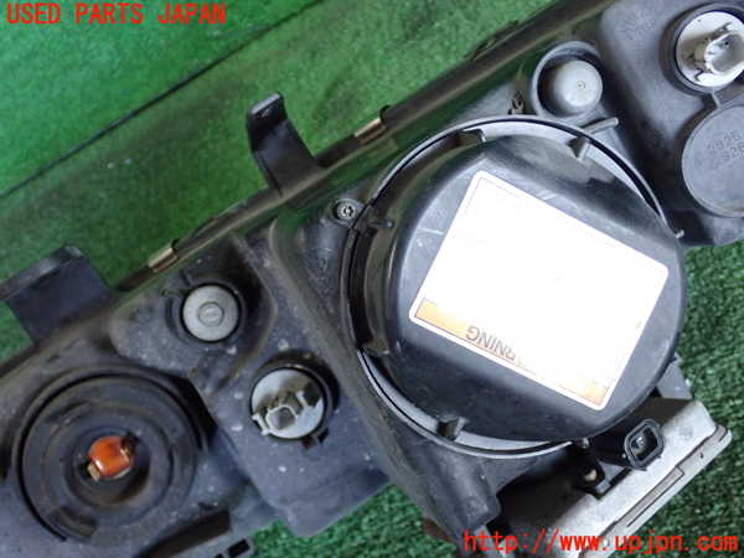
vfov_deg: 32.9
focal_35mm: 44
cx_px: 372
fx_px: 946
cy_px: 279
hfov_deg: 42.9
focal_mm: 7.84
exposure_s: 1/125
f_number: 2.9
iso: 640
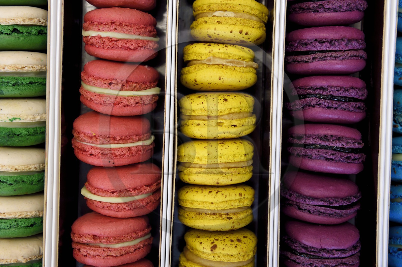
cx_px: 201
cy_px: 134
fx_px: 580
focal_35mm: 52
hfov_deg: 38.2
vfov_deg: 25.9
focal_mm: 52
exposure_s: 1/60
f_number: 6.3
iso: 1600
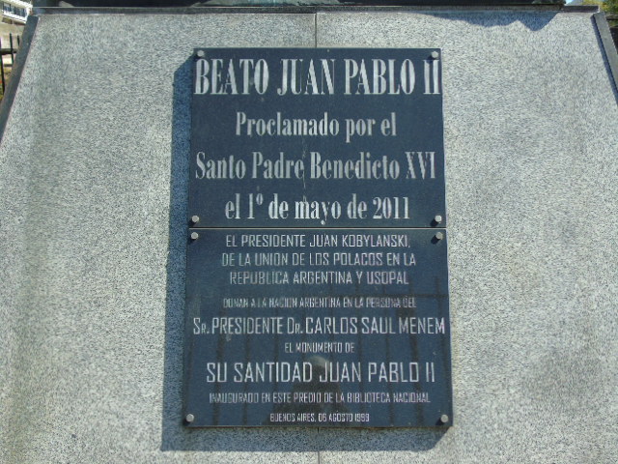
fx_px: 714
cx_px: 309
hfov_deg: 46.8
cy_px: 232
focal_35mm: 40
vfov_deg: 36.0
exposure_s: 1/320
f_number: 3.9
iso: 80
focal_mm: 7.1
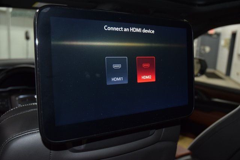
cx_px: 120
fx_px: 250
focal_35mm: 38
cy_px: 80
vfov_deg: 35.5
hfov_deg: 51.3
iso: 1800
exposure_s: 1/125
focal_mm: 25
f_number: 3.8
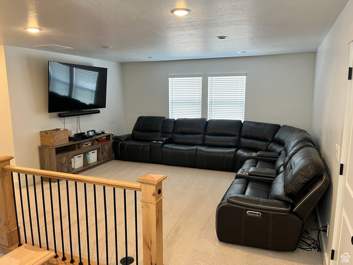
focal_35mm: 26
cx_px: 176
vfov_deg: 53.1
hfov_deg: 67.3
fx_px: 265
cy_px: 132
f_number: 1.6
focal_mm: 5.1
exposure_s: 1/60
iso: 100
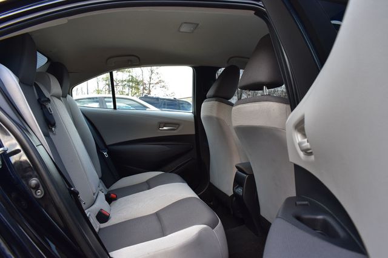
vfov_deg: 47.9
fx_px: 291
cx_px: 194
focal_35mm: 27
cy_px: 129
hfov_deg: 67.4
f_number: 8
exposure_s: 1/60
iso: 400
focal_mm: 18
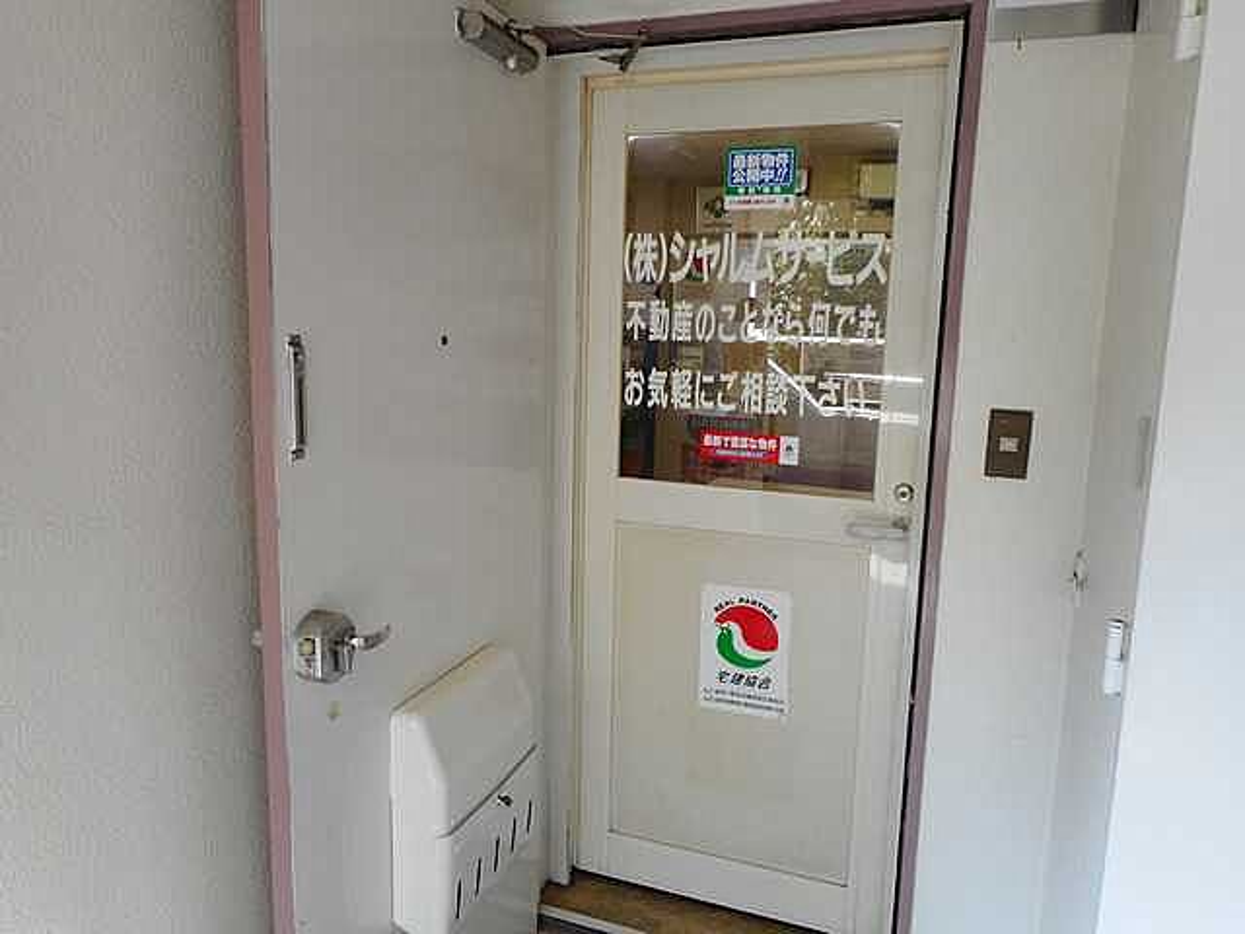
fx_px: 899
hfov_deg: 69.4
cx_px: 622
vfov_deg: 54.9
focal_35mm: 25
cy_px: 467
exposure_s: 1/30
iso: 110
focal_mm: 4.5
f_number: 3.7
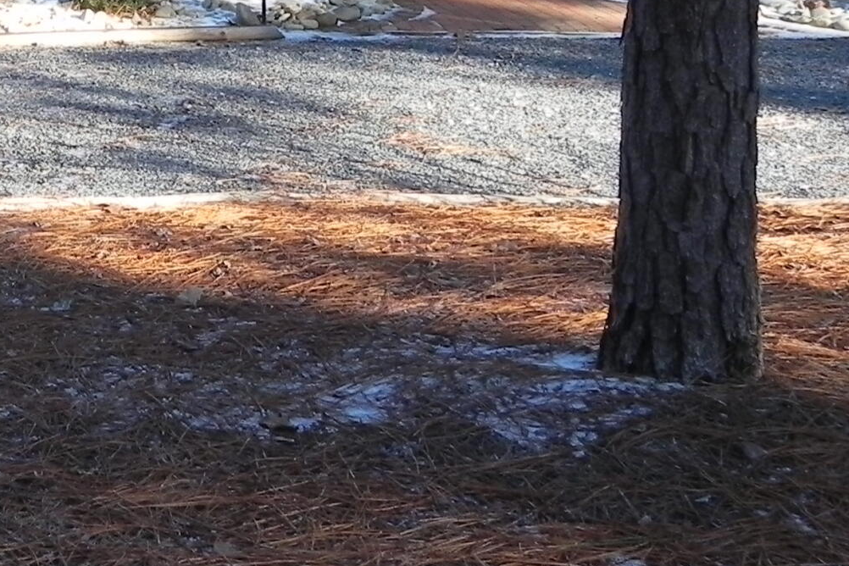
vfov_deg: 16.5
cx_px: -157
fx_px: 1910
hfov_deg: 23.1
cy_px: -14
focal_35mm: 81
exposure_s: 1/163
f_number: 5
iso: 160
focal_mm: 4.6
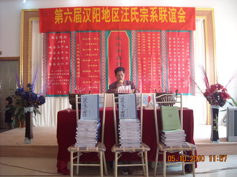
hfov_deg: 52.6
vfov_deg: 40.7
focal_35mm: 35
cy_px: 88
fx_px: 240
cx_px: 118
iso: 147
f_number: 2.8
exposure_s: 1/60
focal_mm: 5.7
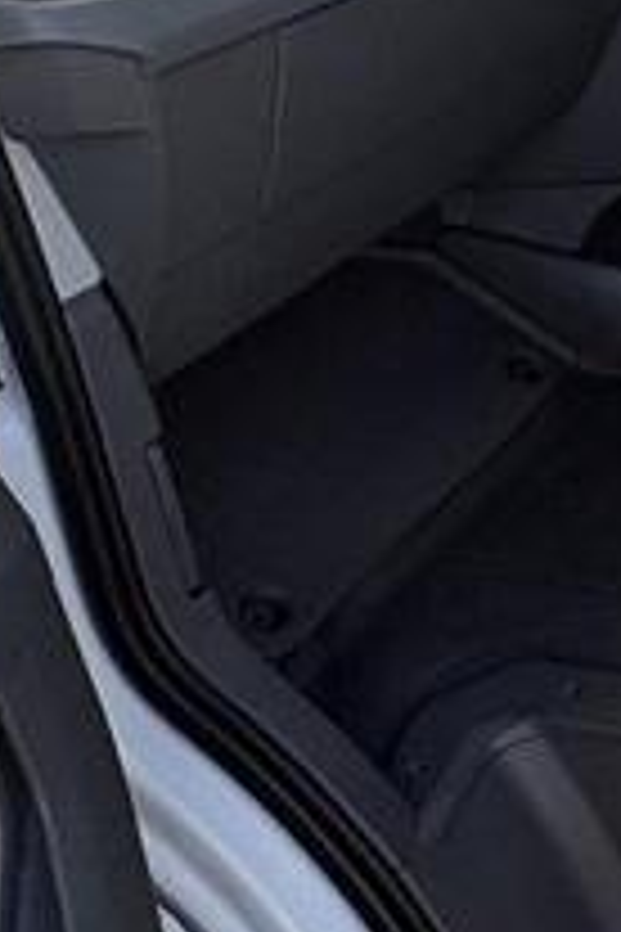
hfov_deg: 17.8
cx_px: 1084
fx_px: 1630
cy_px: -63
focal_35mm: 63
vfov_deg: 29.2
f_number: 2.2
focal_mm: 2.22
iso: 40
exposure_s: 1/284
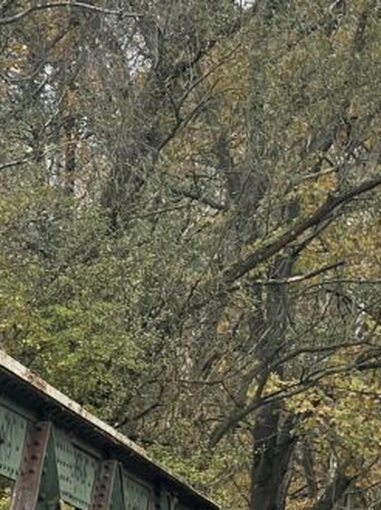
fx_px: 3529
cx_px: 539
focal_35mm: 240
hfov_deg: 6.1
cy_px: 313
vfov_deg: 8.3
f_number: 2.8
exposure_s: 1/99
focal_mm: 9
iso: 64
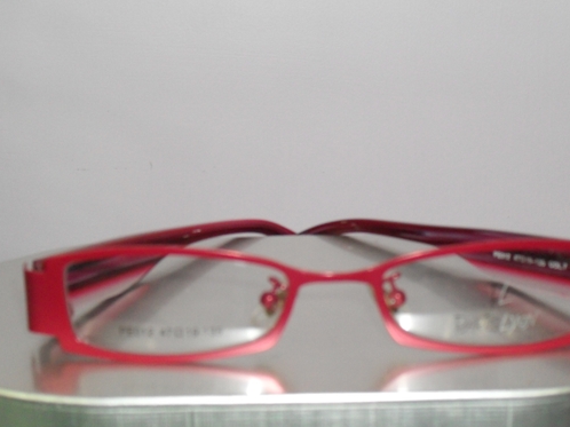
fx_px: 1465
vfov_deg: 16.6
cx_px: 319
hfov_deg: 22.0
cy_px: 256
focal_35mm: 89
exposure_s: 1/60
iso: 200
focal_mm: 11.7
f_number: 3.7
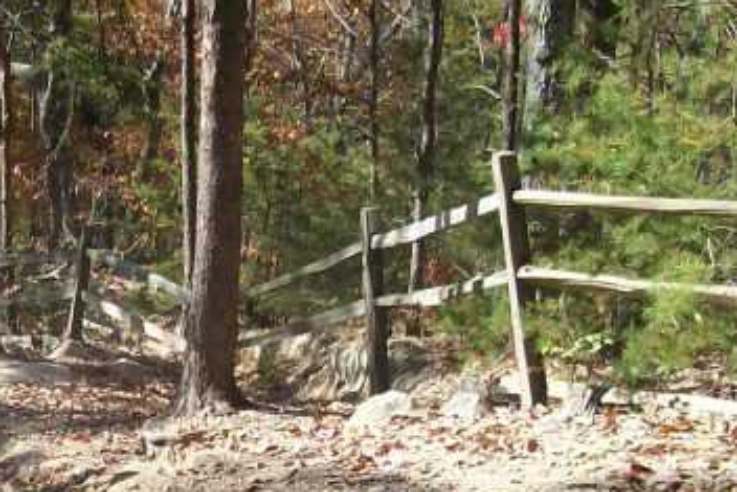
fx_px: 2232
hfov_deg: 18.2
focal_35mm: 109
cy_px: 551
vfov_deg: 12.4
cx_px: -44
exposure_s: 1/628
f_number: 2.7
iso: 80
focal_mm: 6
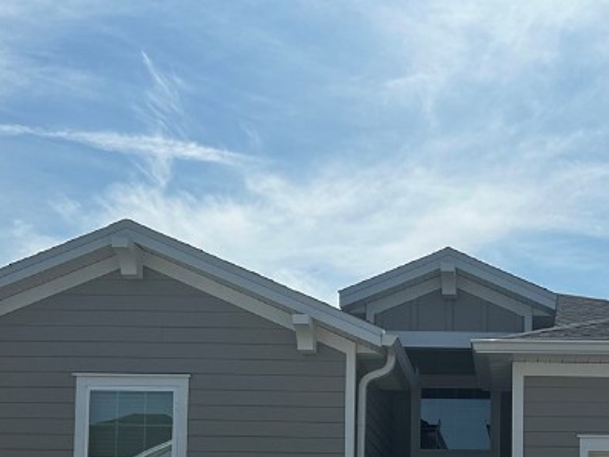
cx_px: 505
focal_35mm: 67
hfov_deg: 28.2
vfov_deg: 20.8
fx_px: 1179
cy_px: 515
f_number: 1.5
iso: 50
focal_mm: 5.7
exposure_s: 1/8000
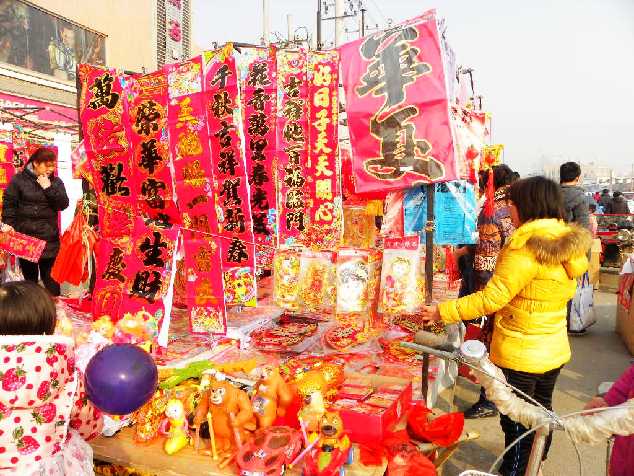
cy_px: 238
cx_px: 317
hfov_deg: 67.3
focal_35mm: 26
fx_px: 476
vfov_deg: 53.1
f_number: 5
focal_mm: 4.6
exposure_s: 1/219
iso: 64
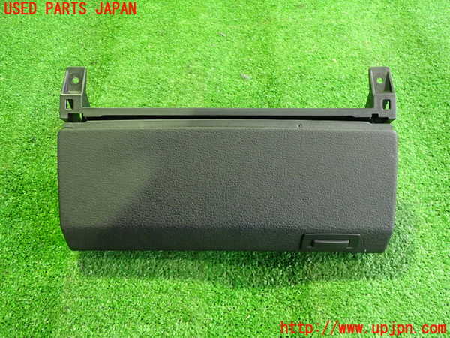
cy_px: 169
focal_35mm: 30
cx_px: 225
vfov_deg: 46.8
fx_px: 390
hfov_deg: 60.0
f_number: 2.3
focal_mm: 5.4
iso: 800
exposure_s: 1/30
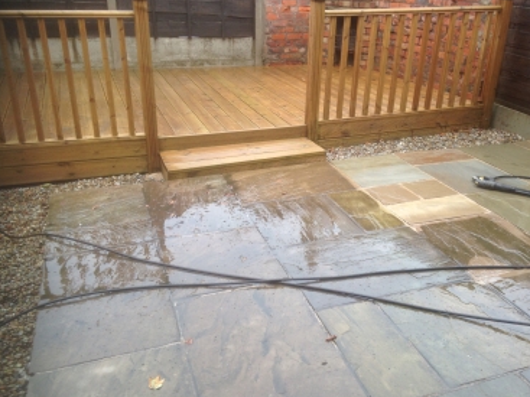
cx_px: 276
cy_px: 196
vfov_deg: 39.6
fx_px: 551
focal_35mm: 36
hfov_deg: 51.4
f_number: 2.4
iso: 50
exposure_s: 1/186
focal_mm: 4.12
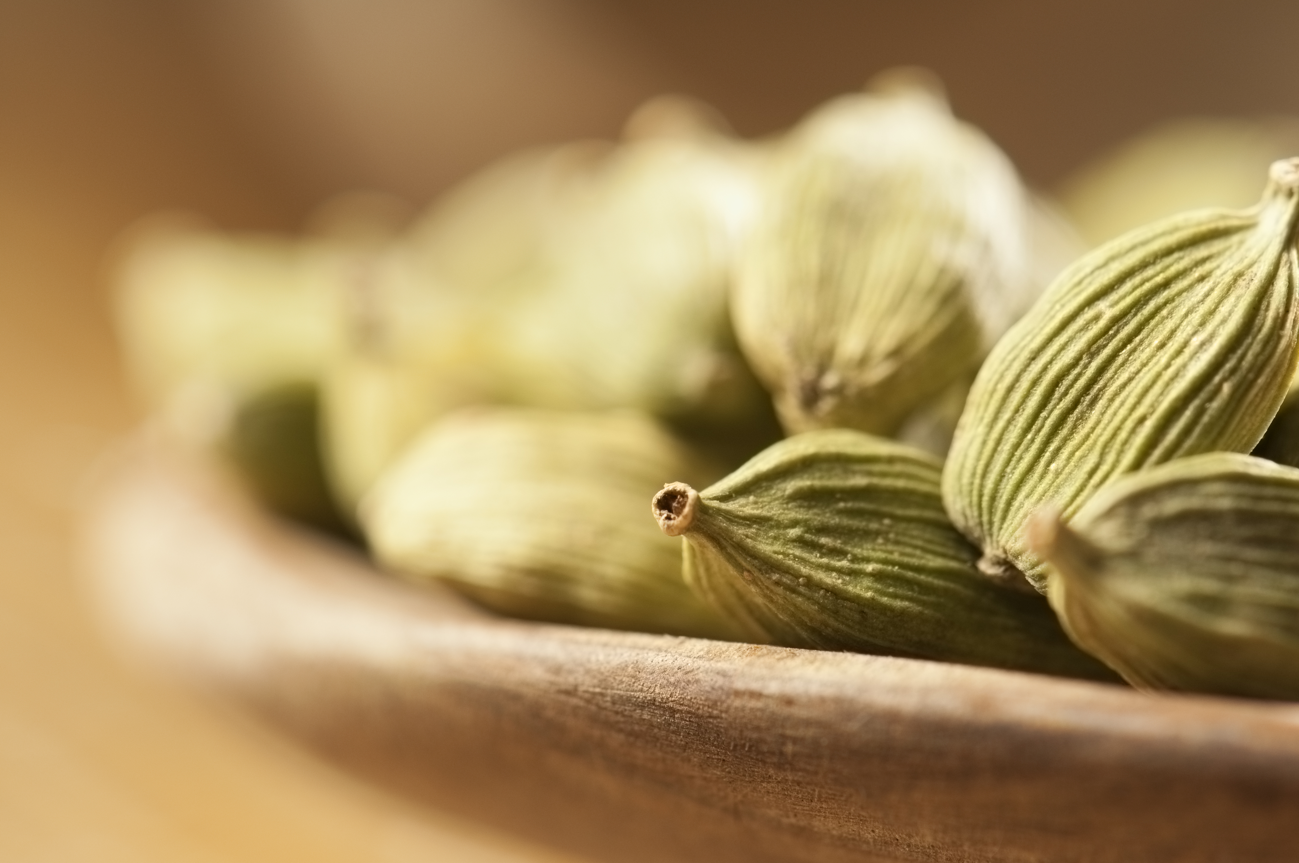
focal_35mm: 158
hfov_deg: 13.1
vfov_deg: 8.7
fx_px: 5676
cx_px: 650
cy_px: 432
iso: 100
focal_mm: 105
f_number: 9
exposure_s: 1/160
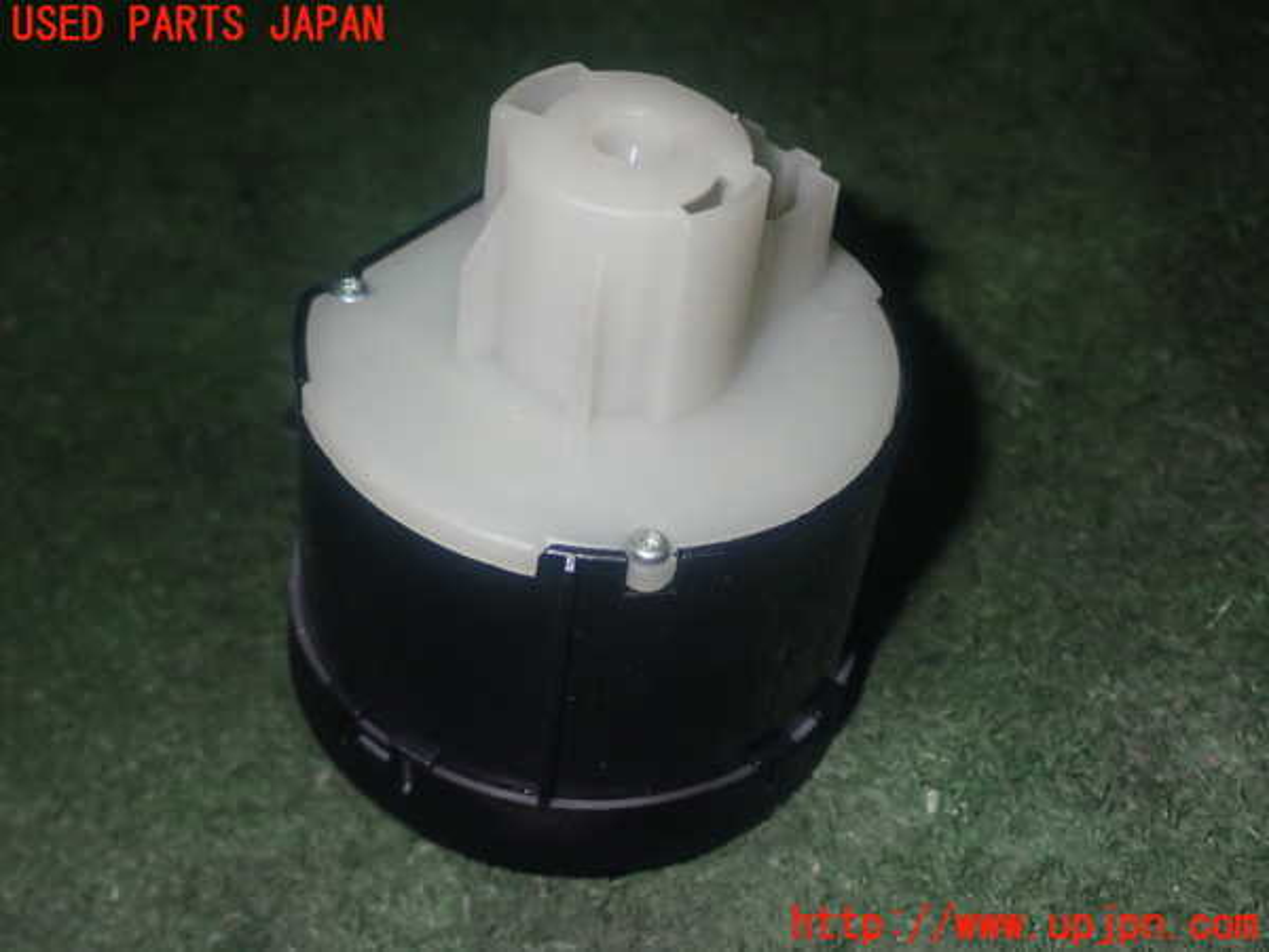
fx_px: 1980
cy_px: 476
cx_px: 634
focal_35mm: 54
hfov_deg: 35.5
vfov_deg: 27.0
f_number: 10
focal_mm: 9.65
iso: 500
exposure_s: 1/50
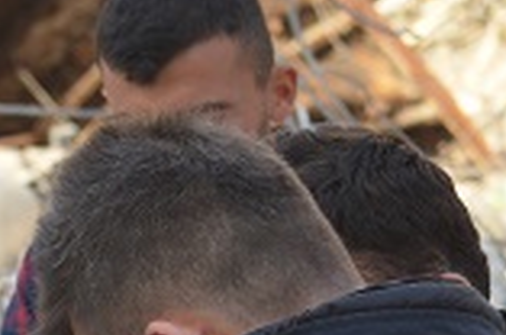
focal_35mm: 344
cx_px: -148
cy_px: 533
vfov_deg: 4.0
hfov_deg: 6.0
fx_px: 4825
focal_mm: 60
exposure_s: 1/400
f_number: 5
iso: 400
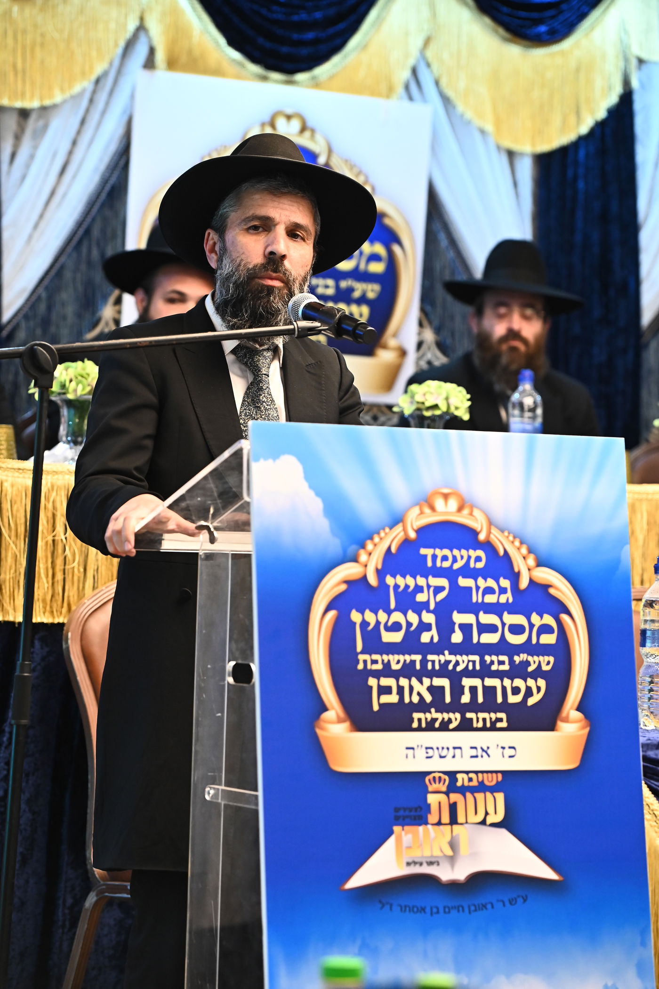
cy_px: 494
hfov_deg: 11.8
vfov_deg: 17.6
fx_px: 3186
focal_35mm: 116
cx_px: 330
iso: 2500
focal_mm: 116
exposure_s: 1/250
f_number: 4.5
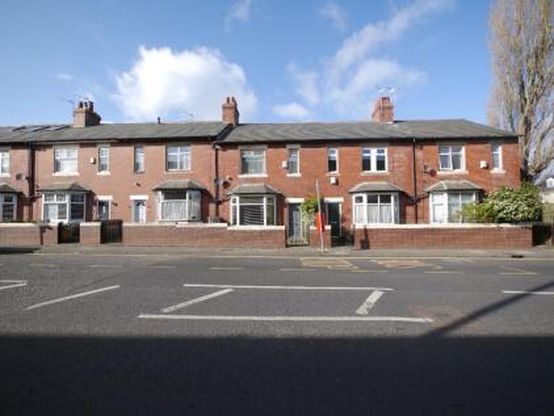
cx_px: 277
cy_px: 208
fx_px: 224
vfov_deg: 85.7
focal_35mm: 14
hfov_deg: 102.0
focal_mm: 7
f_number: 4
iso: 160
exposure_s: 1/800
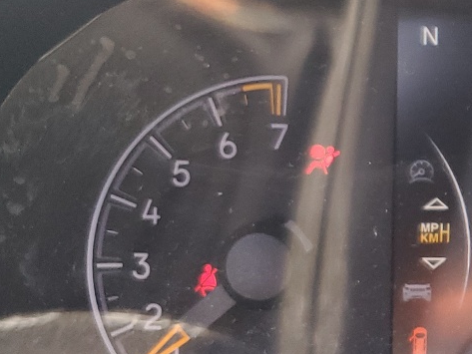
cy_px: 151
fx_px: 1200
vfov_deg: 16.8
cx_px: 731
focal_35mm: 88
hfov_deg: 19.2
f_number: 1.5
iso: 77
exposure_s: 1/100
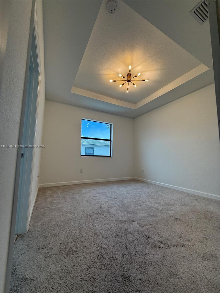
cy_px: 146
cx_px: 110
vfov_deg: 102.1
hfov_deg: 85.7
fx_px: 119
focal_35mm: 14
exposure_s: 1/243
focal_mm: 2.22
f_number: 2.2
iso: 64
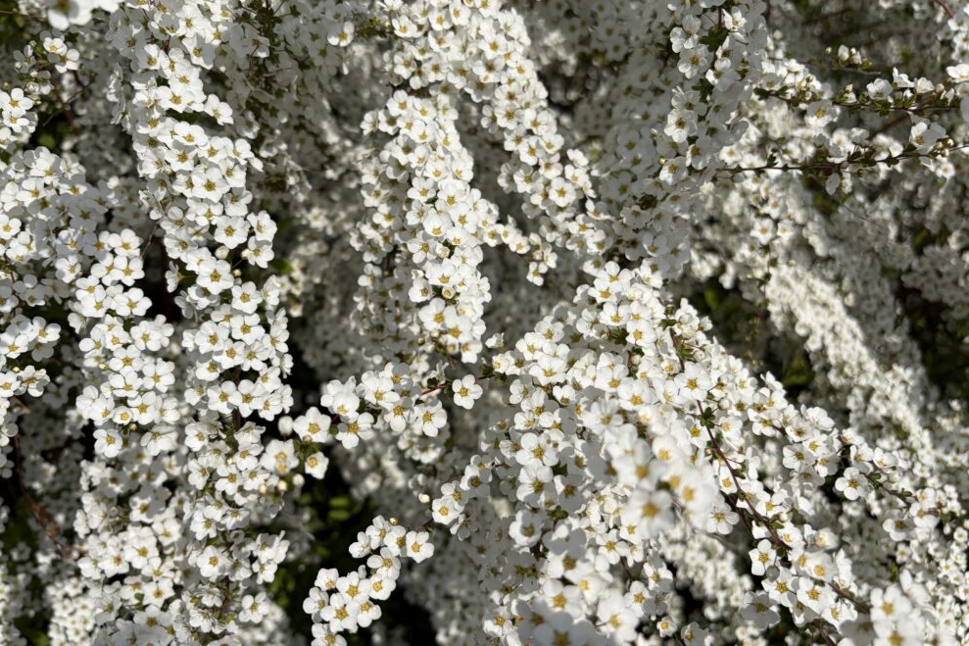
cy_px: 323
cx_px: 468
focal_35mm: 28
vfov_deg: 46.4
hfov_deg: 65.5
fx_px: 753
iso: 50
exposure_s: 1/11905
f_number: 1.6
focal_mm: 5.96
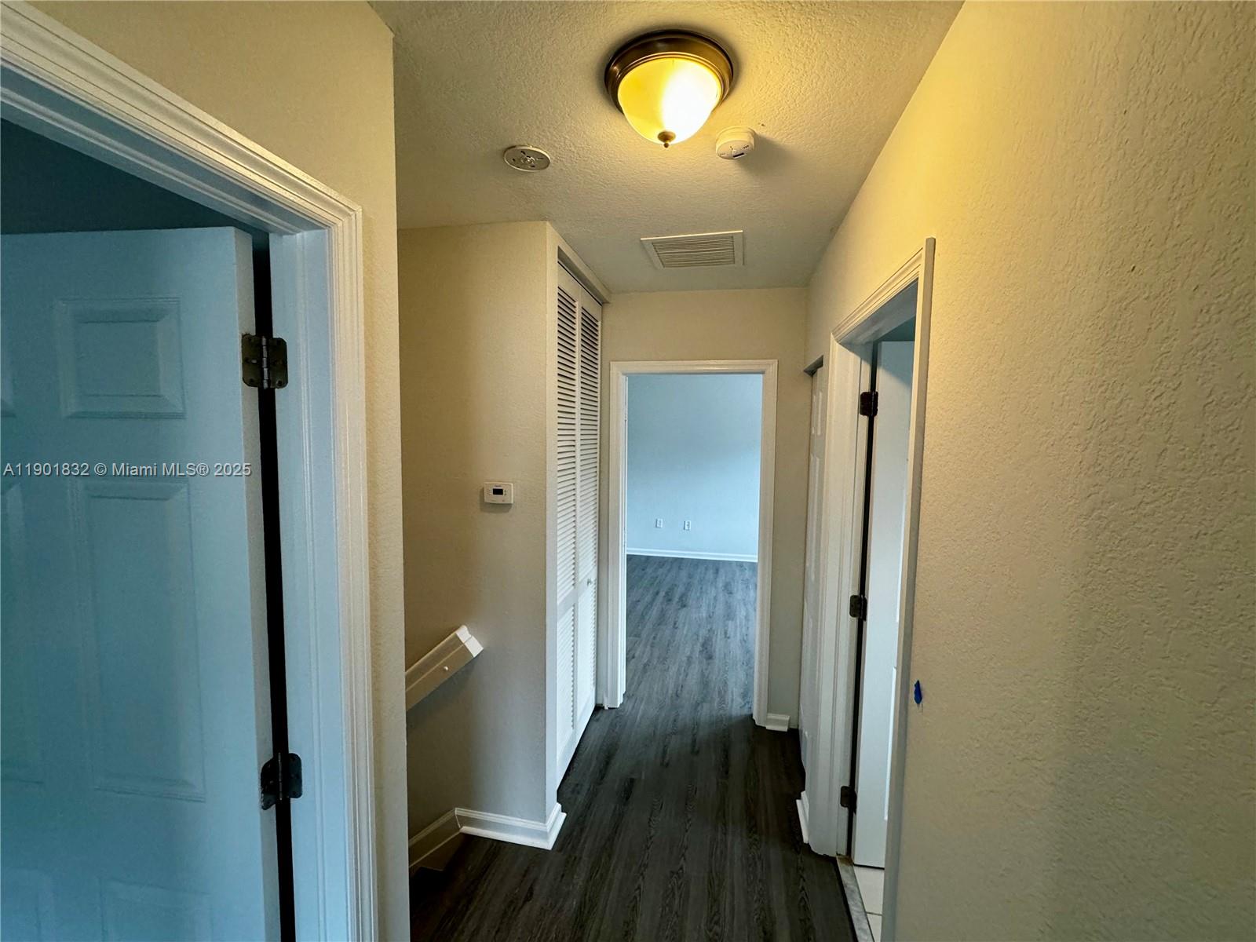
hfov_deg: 102.1
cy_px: 471
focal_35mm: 14
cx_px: 628
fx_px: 508
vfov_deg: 85.7
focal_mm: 2.22
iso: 320
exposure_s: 1/120
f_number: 2.2
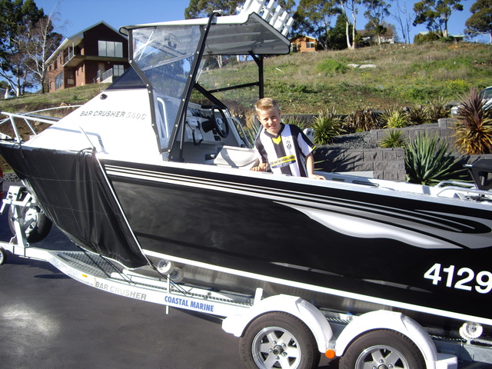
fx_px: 540
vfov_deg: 37.7
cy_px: 184
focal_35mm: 38
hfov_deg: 49.0
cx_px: 246
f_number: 2.8
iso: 64
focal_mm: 7.9
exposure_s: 1/500
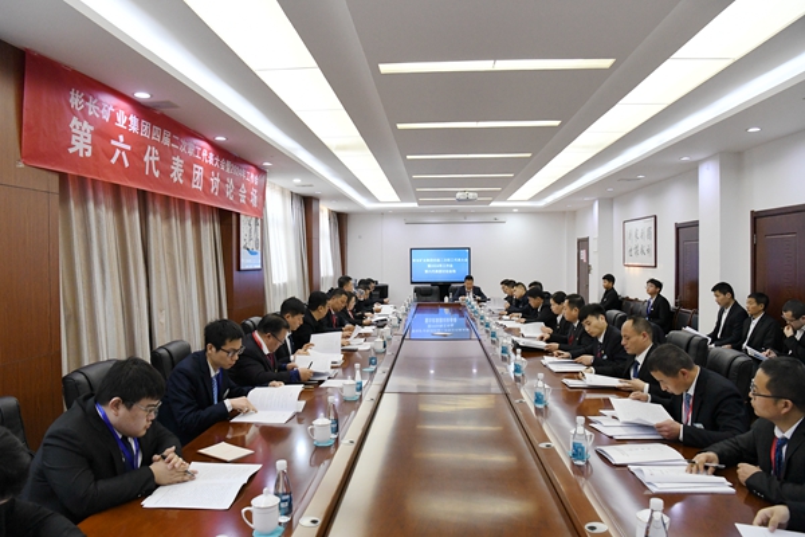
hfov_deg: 73.7
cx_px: 402
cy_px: 268
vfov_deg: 53.1
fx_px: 537
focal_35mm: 24
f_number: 7.1
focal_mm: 24
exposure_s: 1/200
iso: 4000
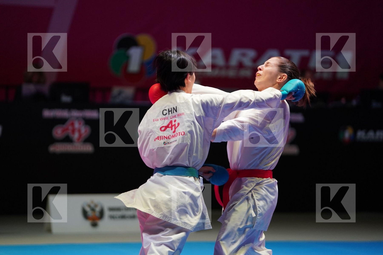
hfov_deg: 12.3
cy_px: 128
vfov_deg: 8.2
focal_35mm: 167
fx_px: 1777
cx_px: 192
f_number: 2.8
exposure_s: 1/1000
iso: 2000
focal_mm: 167
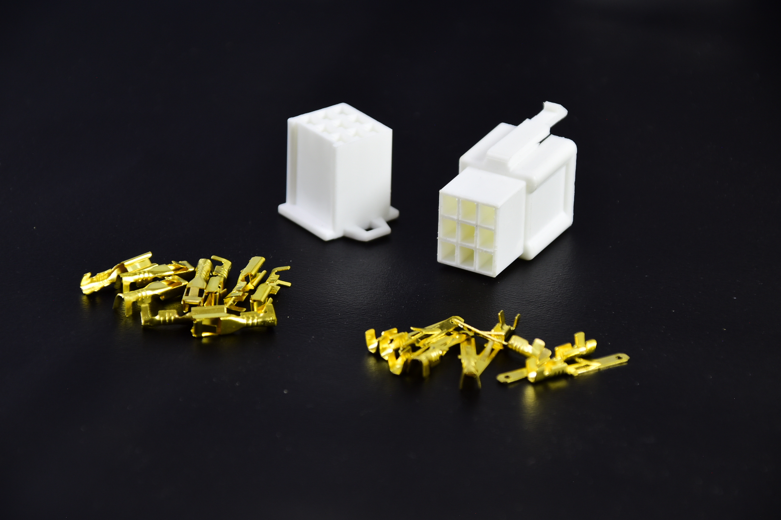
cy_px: 260
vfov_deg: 7.5
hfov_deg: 11.2
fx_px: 3970
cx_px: 390
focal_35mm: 183
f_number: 5.6
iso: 250
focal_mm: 122
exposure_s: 1/5
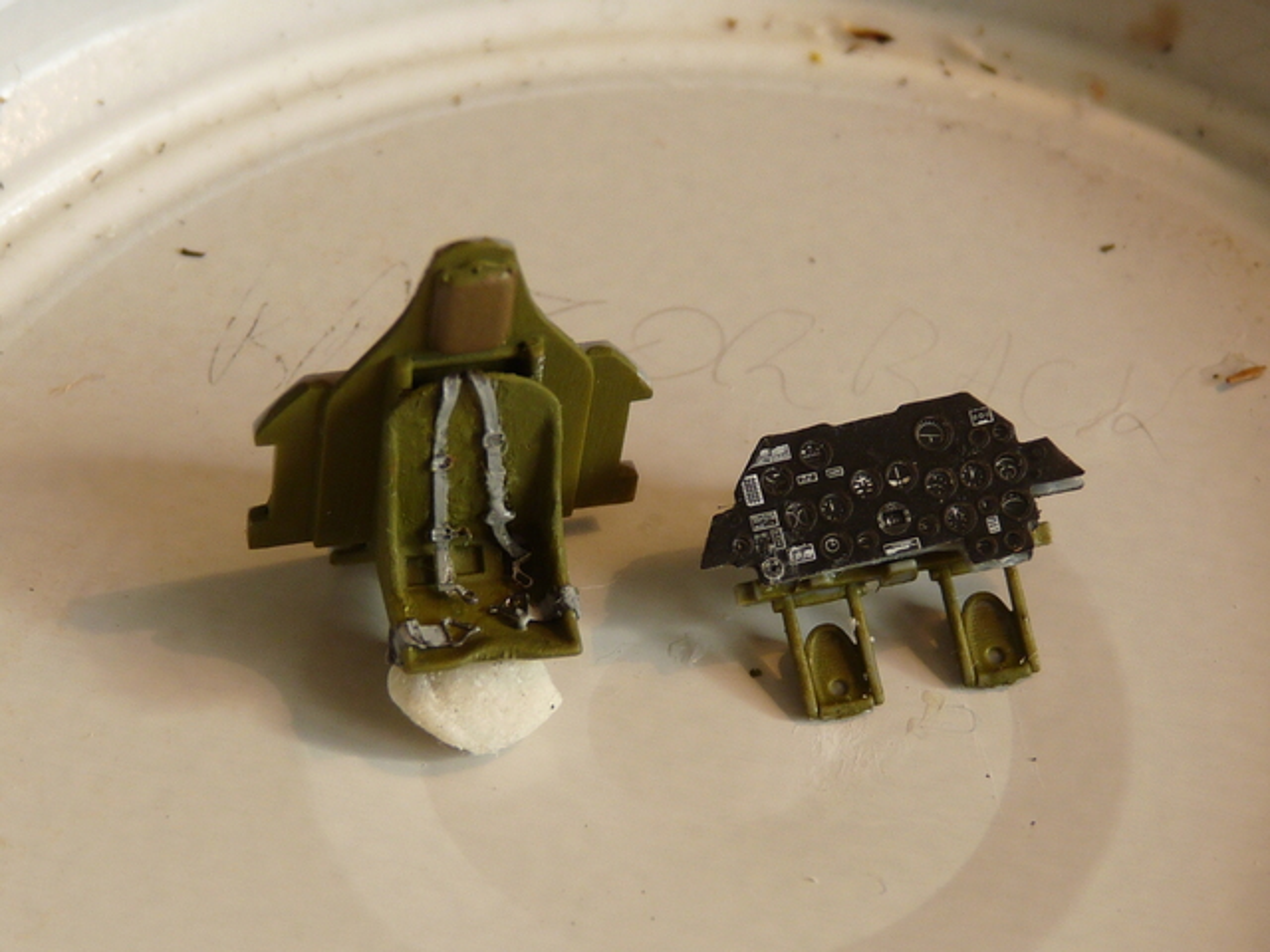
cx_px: 635
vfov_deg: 13.3
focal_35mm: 111
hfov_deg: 17.7
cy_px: 476
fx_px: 4072
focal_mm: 11.1
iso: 100
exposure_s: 1/60
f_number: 3.4
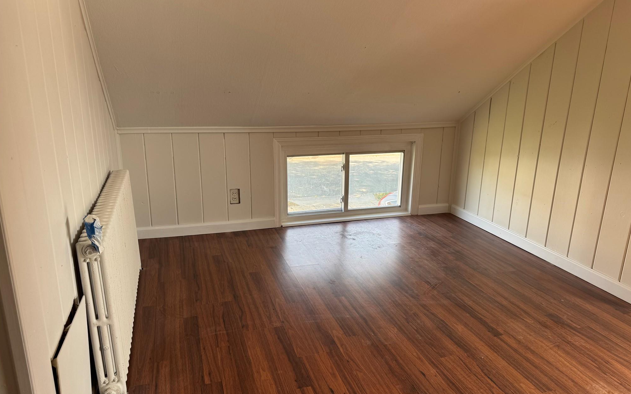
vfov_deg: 47.6
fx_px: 447
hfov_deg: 70.4
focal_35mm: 26
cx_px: 320
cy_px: 209
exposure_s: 1/121
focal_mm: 6.76
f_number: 1.78
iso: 64
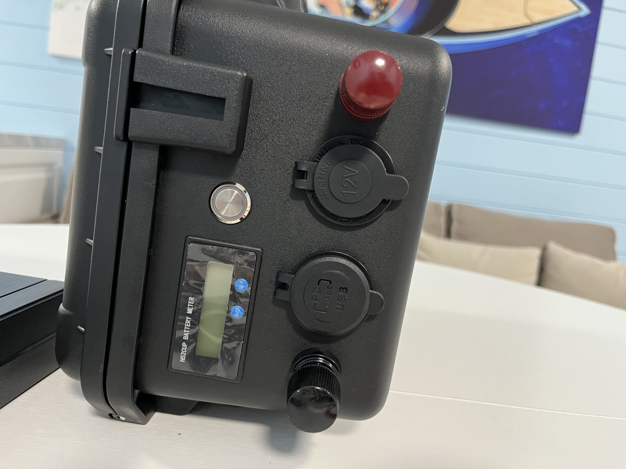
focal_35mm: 26
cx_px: 313
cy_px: 234
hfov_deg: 67.3
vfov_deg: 53.1
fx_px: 470
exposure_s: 1/50
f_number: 1.6
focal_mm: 5.1
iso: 160
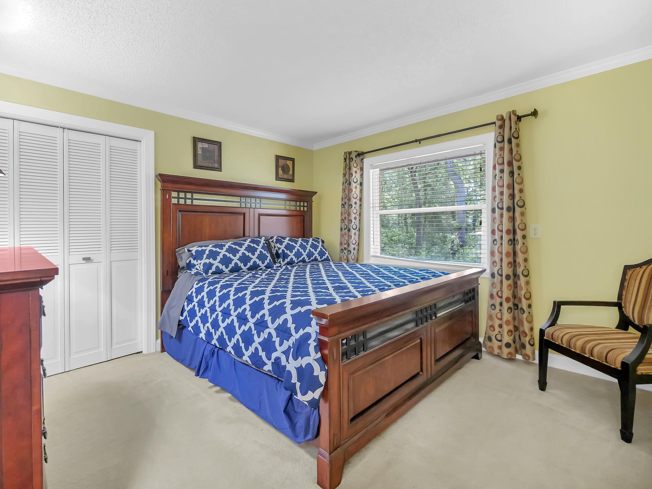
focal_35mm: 15
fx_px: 282
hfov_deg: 98.0
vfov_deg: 81.7
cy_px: 237
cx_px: 304
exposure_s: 1/10
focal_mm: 7
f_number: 4
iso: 400
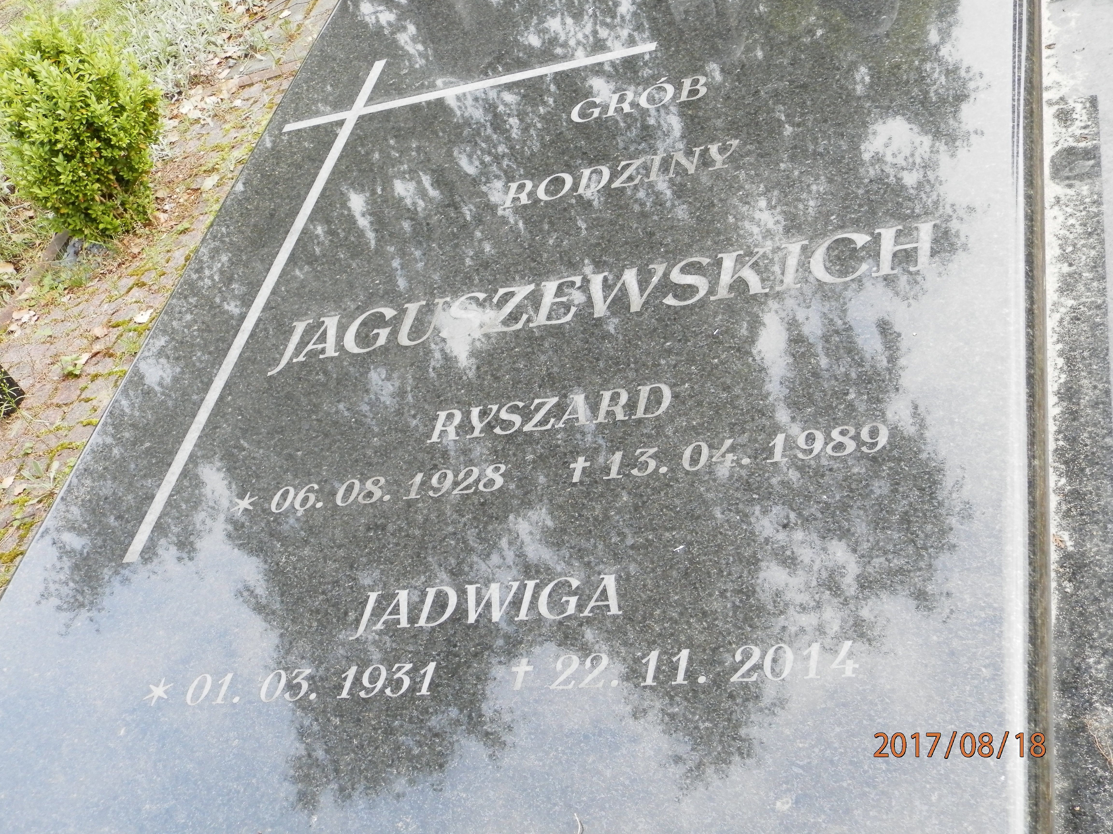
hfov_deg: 41.2
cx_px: 556
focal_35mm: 46
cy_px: 417
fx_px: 1479
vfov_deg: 31.5
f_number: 3.6
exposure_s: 1/80
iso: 200
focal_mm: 8.2
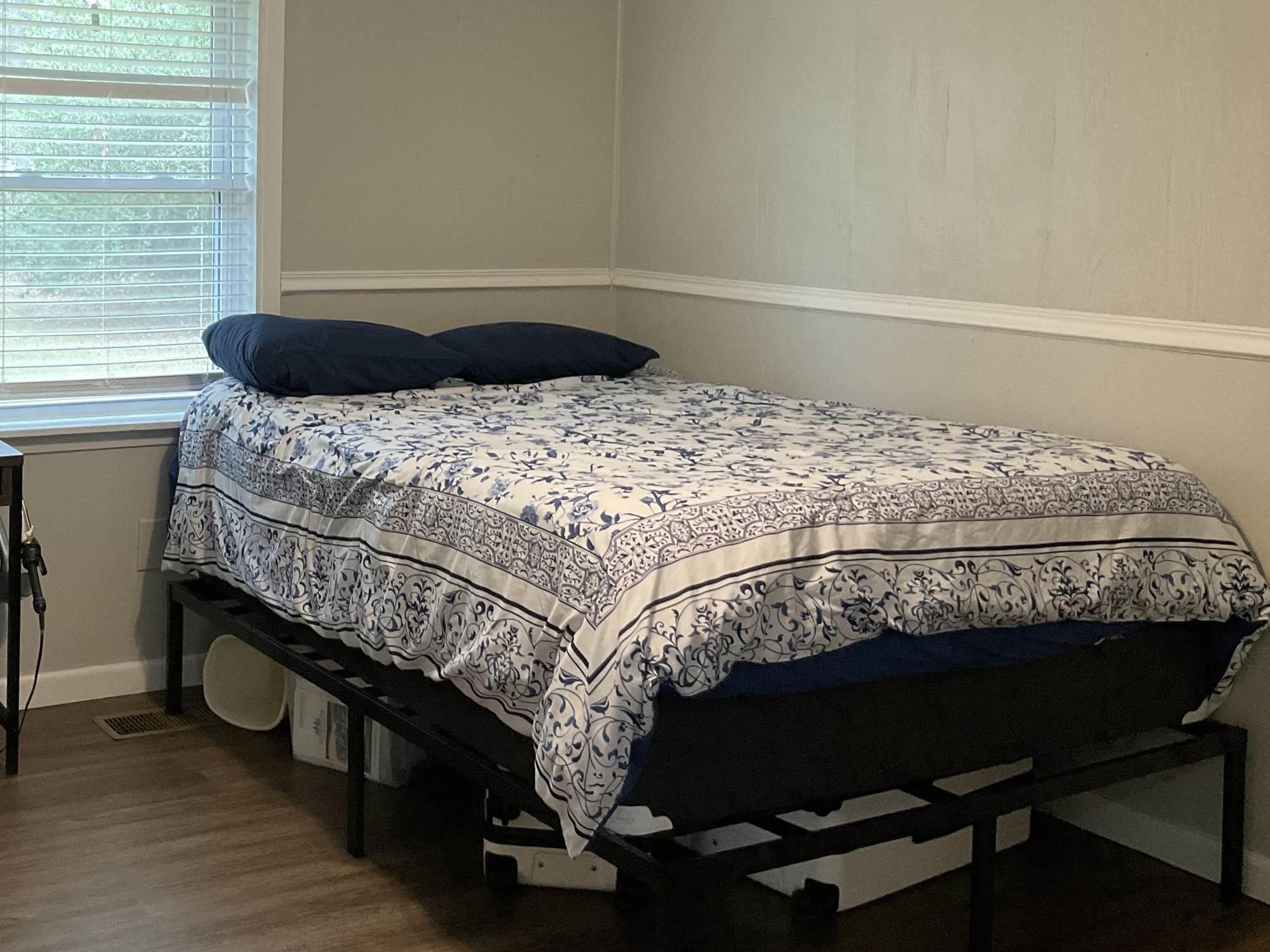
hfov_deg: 40.9
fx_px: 1651
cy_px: 292
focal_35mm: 45
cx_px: 323
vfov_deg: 31.8
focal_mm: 3
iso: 160
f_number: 1.8
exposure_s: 1/60
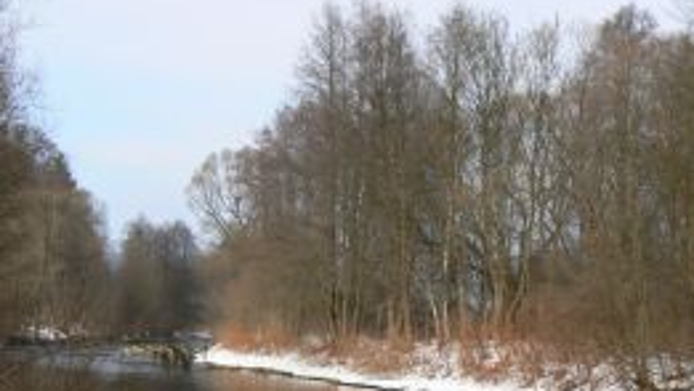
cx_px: 324
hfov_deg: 28.2
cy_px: 480
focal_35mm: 75
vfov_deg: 15.5
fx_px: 1381
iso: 80
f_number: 5.6
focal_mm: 6
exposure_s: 1/400
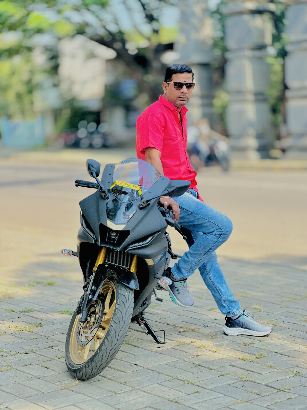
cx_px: 154
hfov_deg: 19.1
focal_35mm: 77
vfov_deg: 25.3
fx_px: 911
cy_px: 205
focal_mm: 9
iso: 20
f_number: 2.8
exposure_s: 1/135
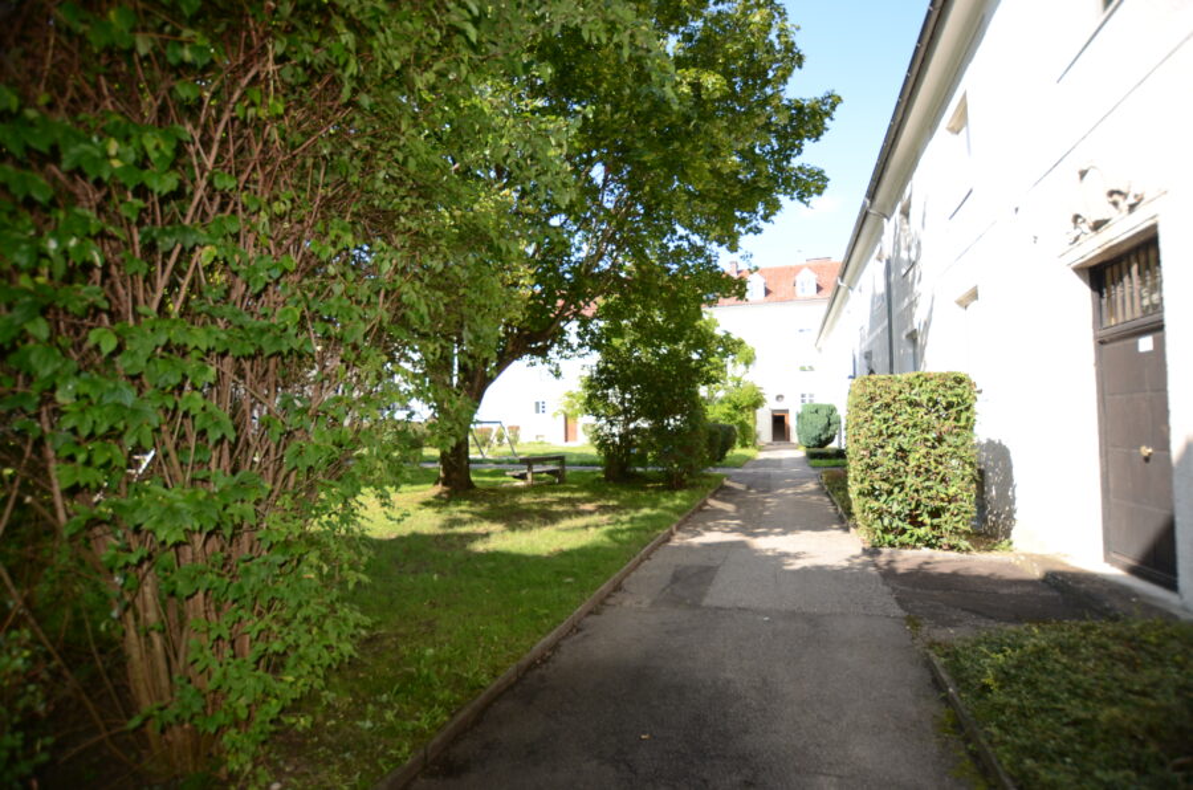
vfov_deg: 77.1
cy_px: 395
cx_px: 596
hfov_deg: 100.5
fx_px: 496
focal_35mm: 15
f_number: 4
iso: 100
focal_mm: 10
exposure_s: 1/250
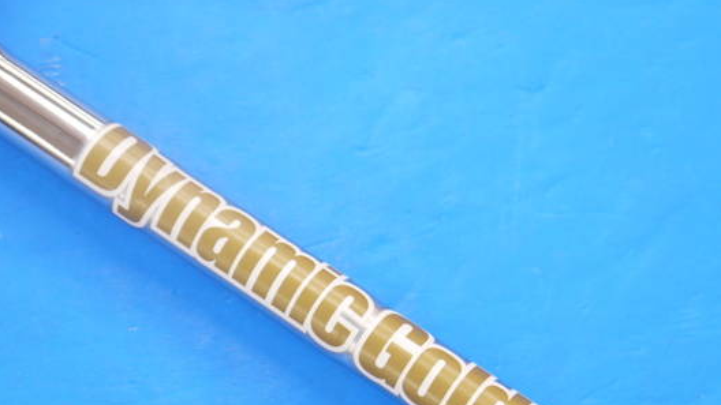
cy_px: 322
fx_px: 2122
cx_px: 411
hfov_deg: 19.3
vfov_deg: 10.9
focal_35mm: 111
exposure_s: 1/80
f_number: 5.6
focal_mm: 42
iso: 640
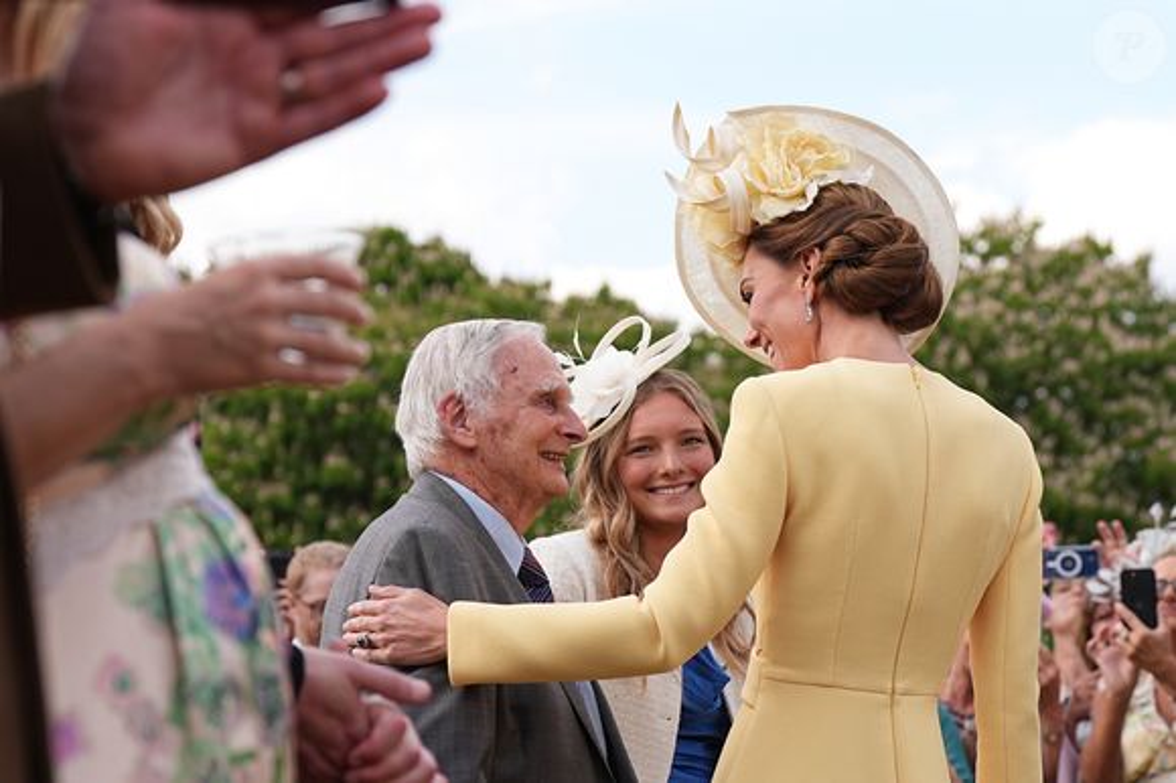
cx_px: 588
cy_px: 392
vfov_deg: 19.4
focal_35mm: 70
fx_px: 2285
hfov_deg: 28.9
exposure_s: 1/800
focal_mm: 70
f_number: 4.5
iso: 250
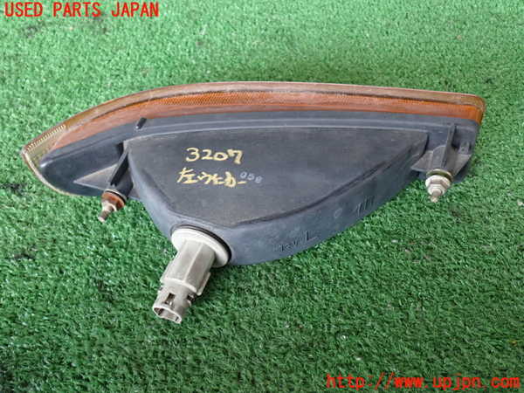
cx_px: 262
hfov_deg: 49.0
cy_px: 196
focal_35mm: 38
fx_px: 575
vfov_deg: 37.7
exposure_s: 1/40
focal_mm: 6.83
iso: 200
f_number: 2.7
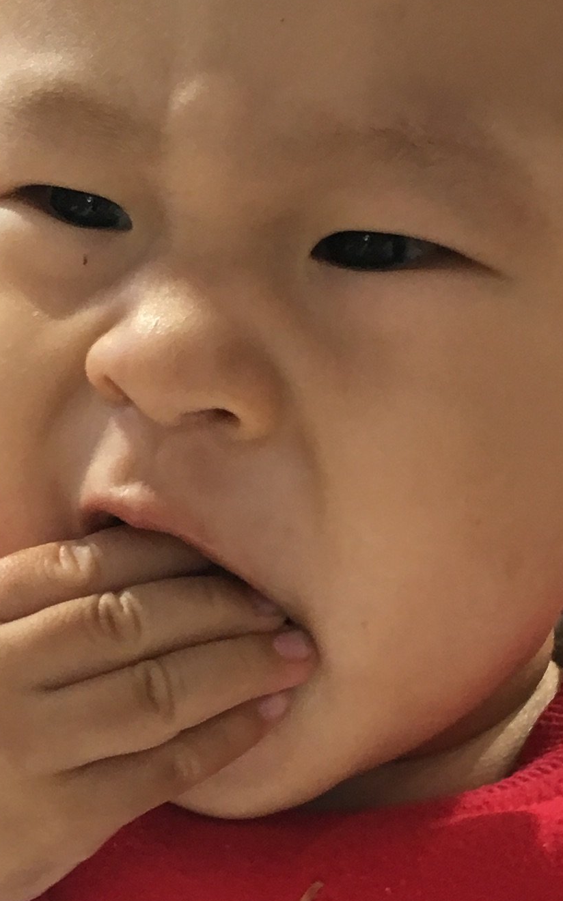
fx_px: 2308
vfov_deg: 22.0
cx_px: 258
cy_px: 582
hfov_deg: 13.9
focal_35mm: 94
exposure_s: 1/33
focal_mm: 4.15
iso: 50
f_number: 2.2
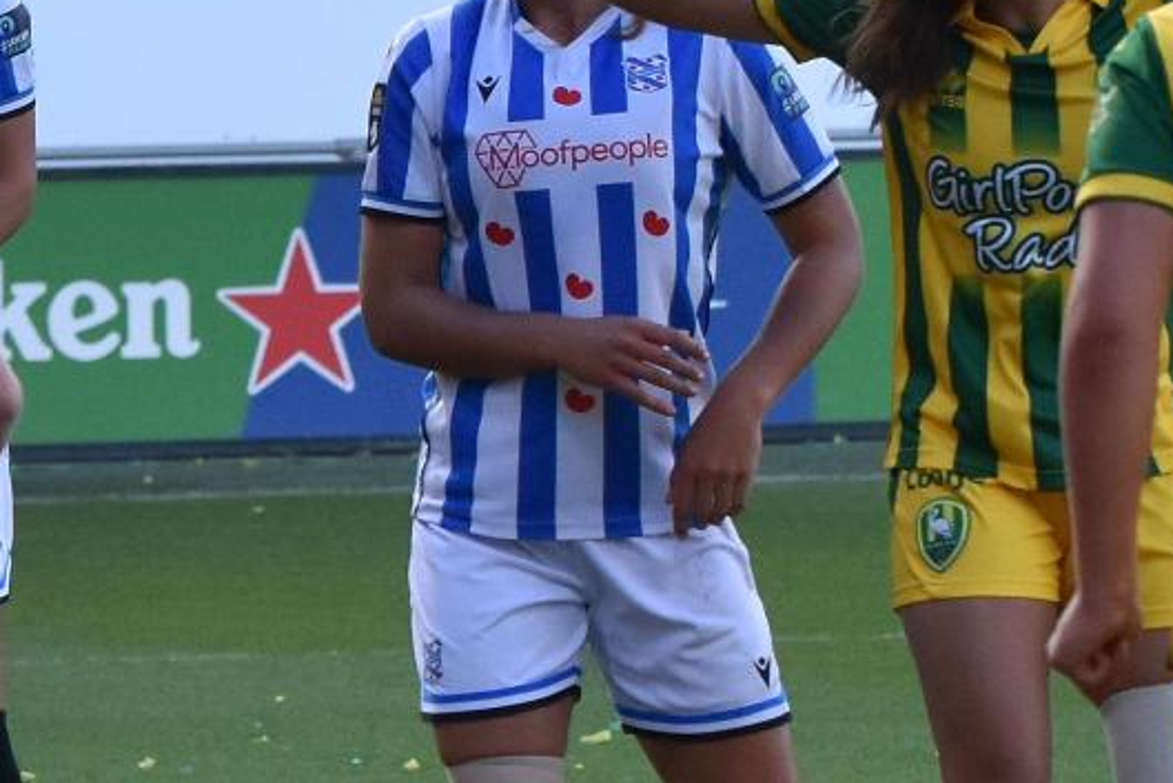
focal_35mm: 490
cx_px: -479
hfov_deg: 4.2
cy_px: 4
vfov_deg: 2.8
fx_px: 15969
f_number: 4.5
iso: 900
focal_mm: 90
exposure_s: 1/1000
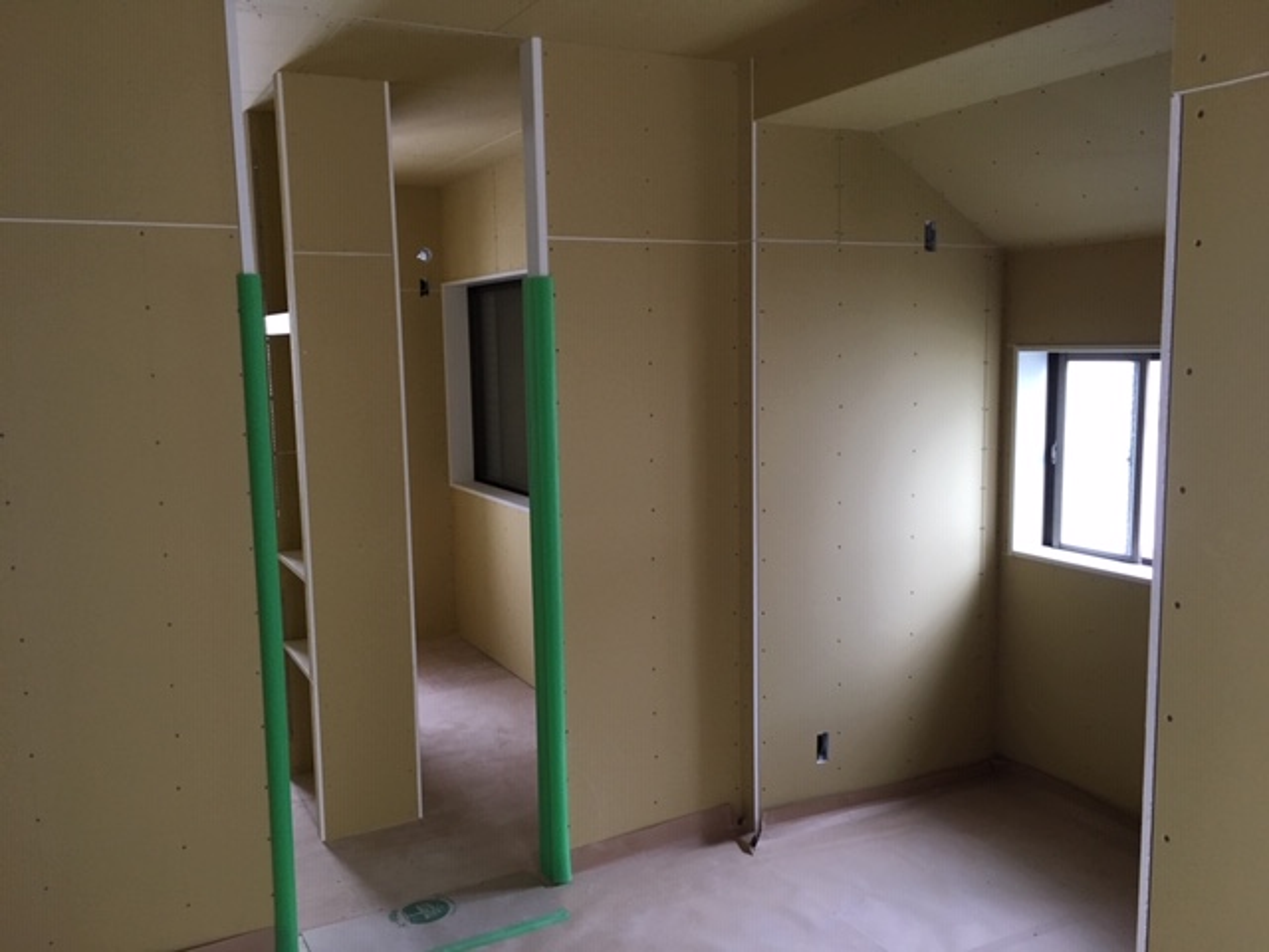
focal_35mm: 29
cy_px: 476
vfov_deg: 48.2
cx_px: 634
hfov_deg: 61.7
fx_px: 1063
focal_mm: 4.15
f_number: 2.2
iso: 125
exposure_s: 1/30
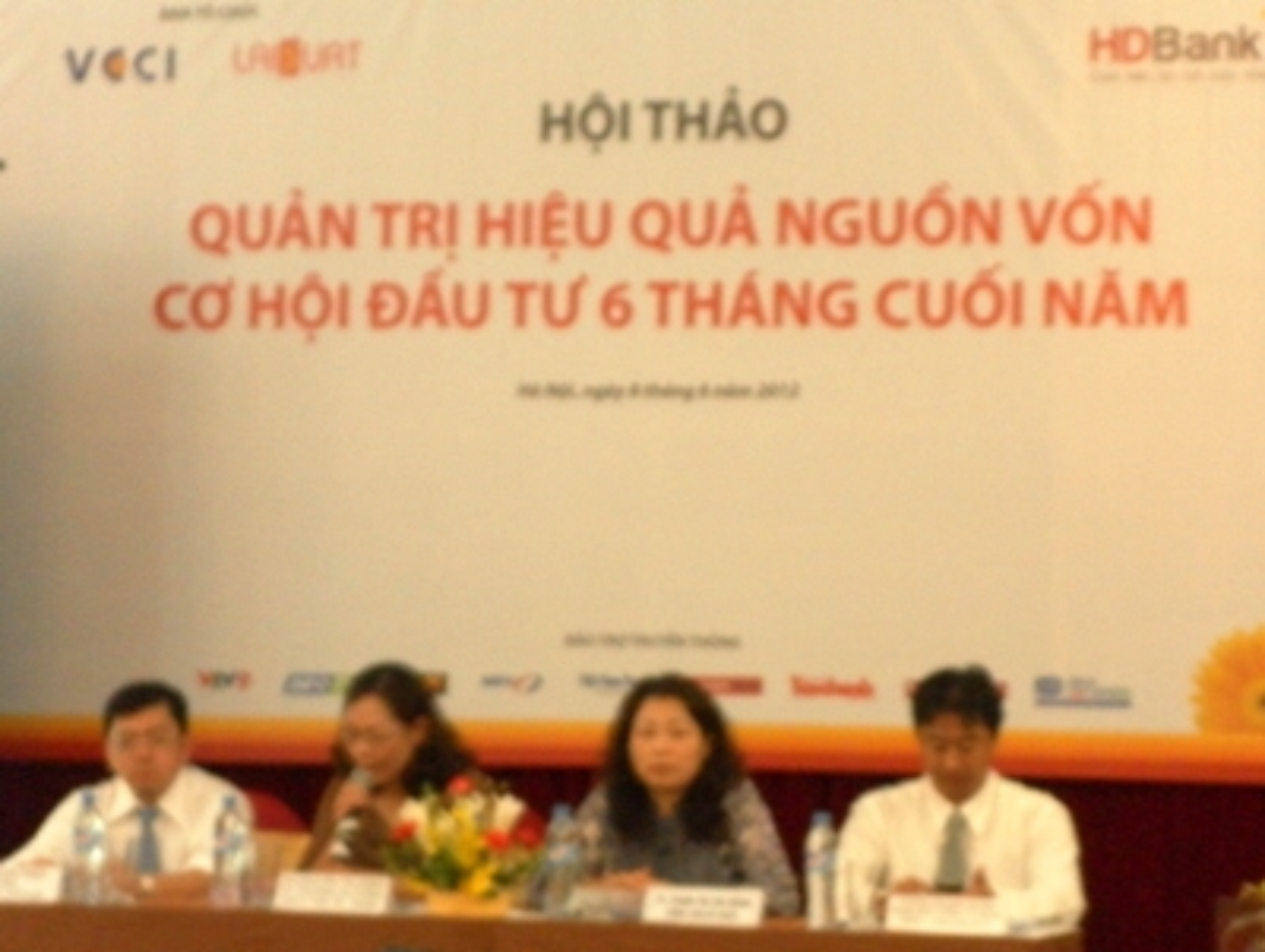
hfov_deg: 17.9
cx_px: 632
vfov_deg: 13.5
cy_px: 476
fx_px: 4025
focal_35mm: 110
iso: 400
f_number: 5.9
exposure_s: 1/6
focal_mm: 19.6
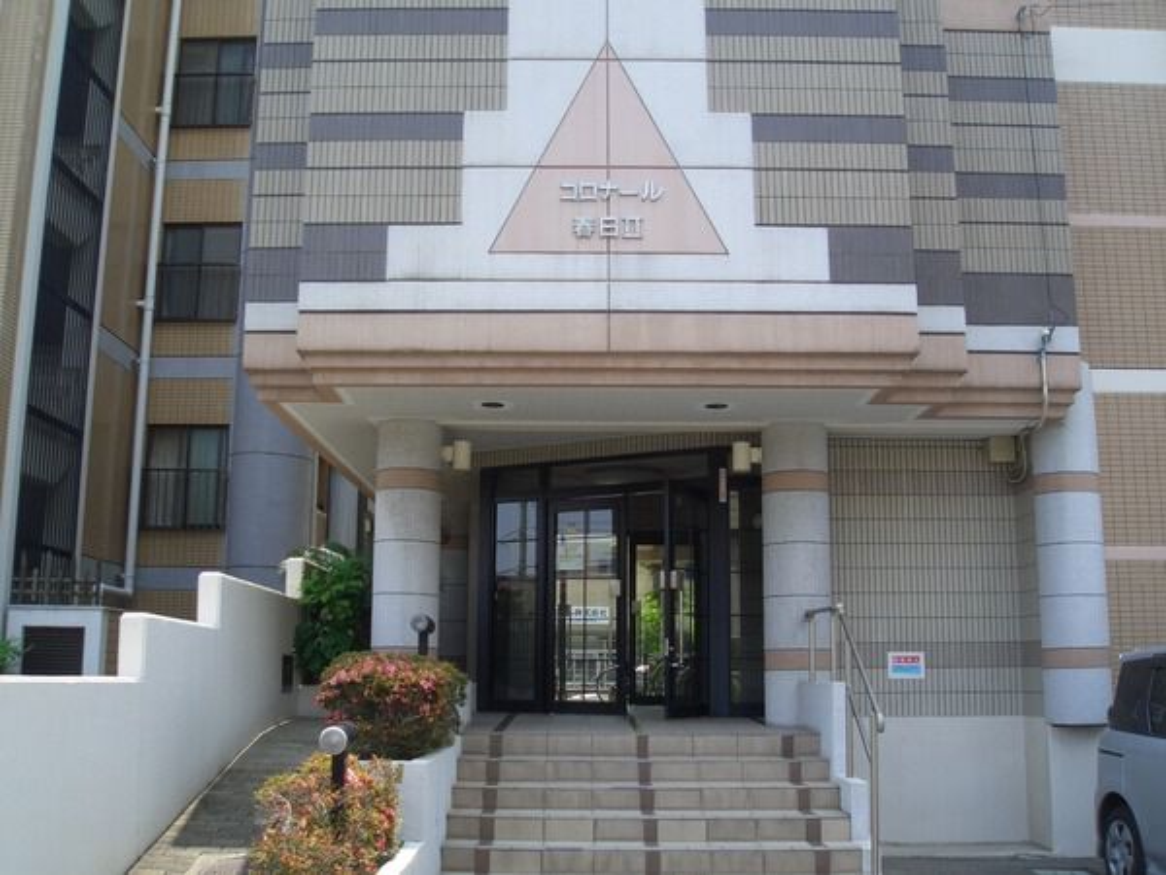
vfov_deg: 39.7
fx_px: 1213
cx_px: 583
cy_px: 438
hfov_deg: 51.4
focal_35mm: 36
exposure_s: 1/200
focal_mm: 4.8
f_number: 4
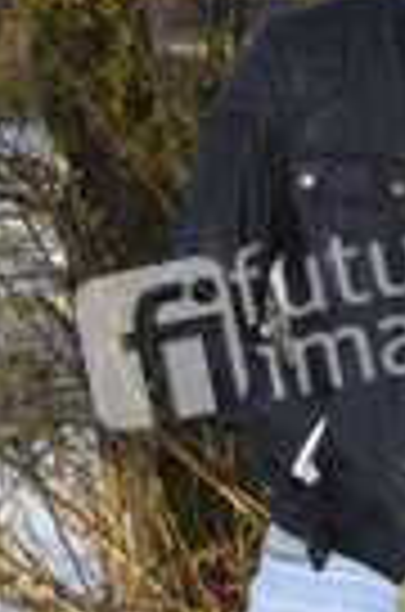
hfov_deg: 7.4
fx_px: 3104
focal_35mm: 183
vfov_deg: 11.2
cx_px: 436
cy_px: 549
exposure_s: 1/100
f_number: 8
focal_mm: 62
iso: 250
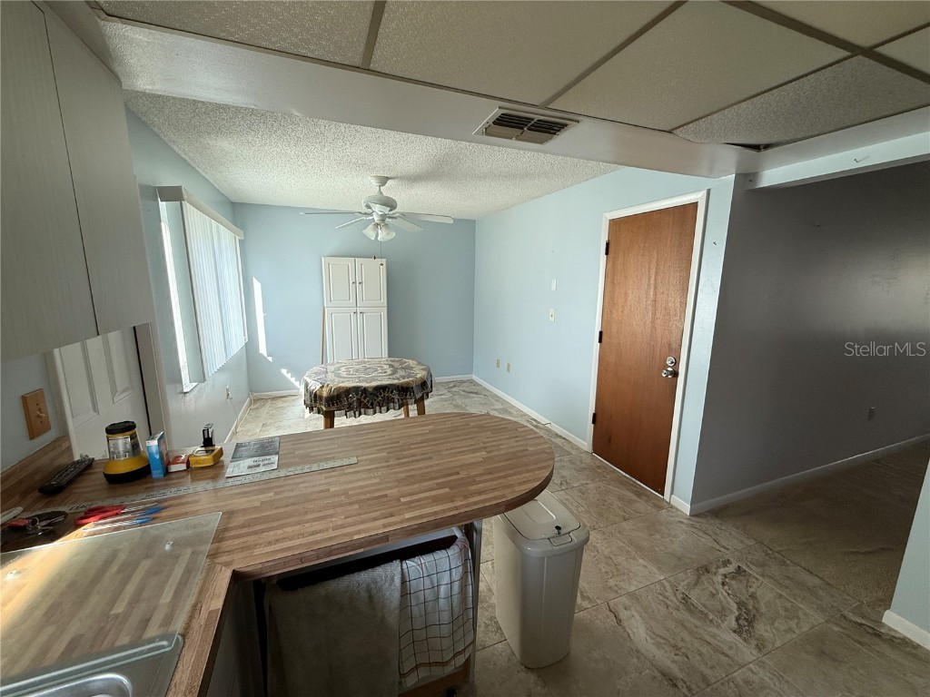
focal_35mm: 14
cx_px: 465
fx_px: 376
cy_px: 348
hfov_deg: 102.1
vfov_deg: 85.7
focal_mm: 2.22
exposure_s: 1/99
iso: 64
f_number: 2.2
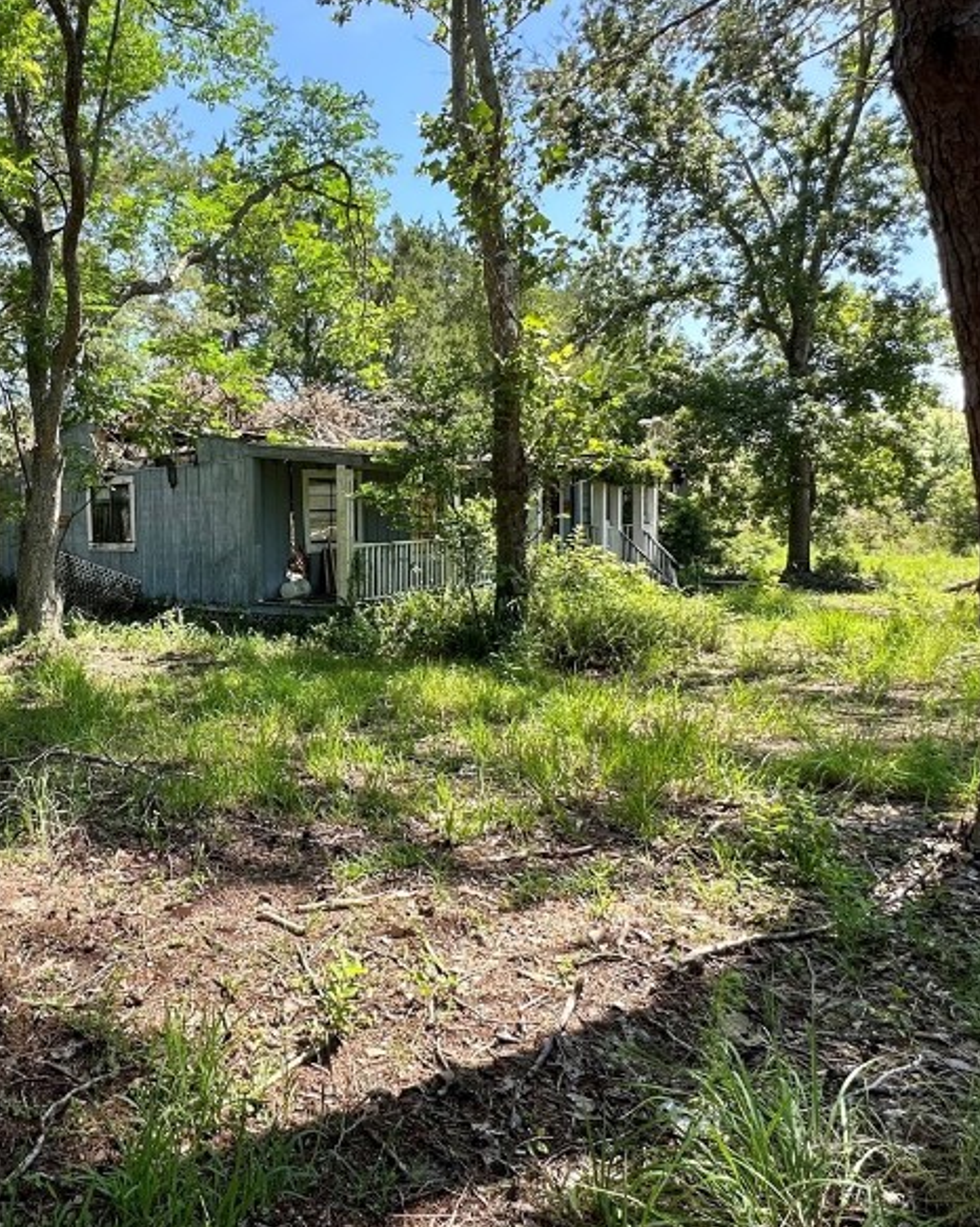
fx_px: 871
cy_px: 564
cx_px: 215
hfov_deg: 55.2
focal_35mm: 24
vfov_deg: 70.2
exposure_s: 1/393
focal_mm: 2.22
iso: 40
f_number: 2.2
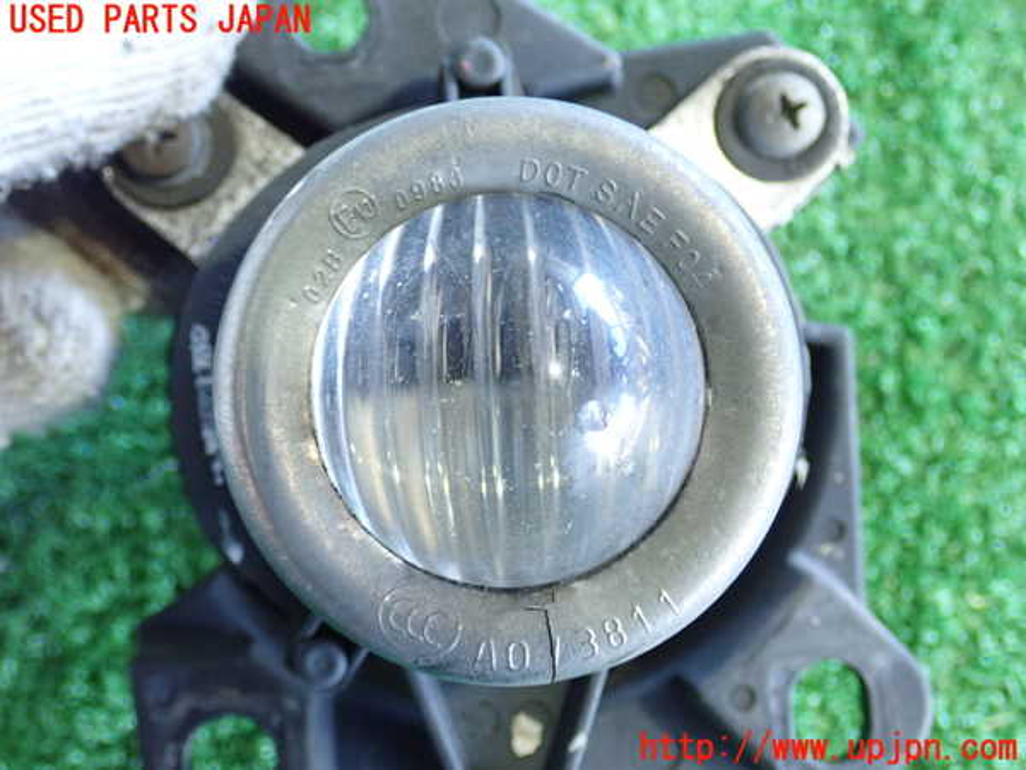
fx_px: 1452
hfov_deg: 38.9
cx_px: 513
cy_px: 385
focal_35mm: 49
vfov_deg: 29.7
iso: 800
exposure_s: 1/50
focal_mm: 8.99
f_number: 3.2
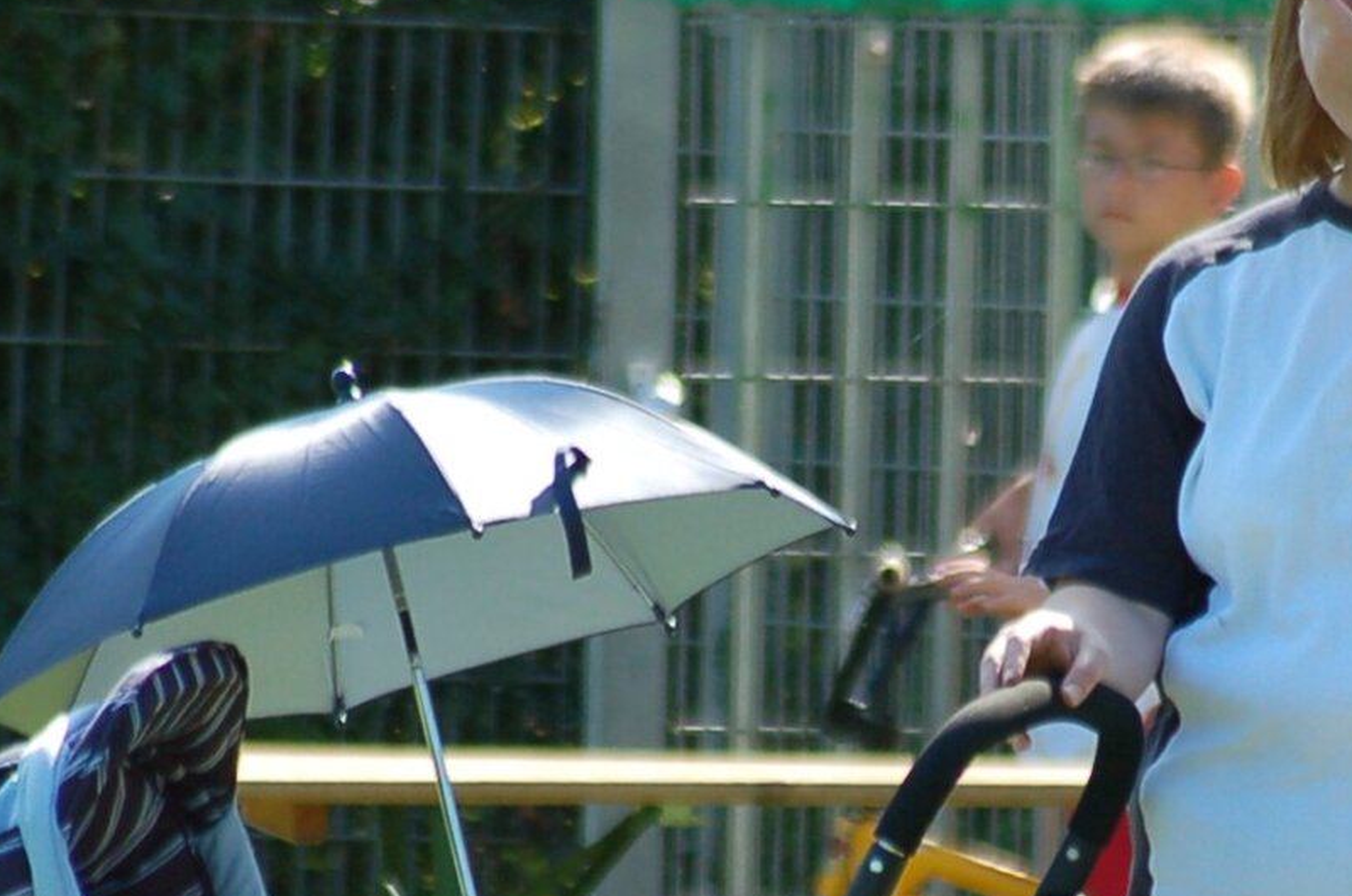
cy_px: 937
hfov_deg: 2.6
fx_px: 30197
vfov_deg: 1.7
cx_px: 1017
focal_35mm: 805
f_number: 5
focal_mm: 195
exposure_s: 1/800
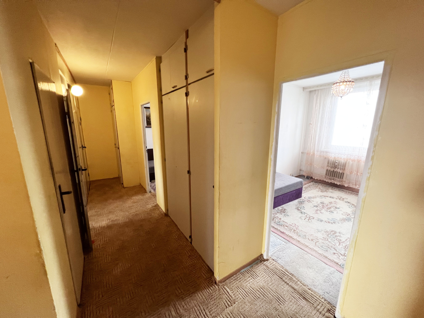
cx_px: 212
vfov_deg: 89.9
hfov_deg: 106.2
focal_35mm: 13
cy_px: 159
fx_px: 159
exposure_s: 1/100
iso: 160
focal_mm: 1.57
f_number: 1.8
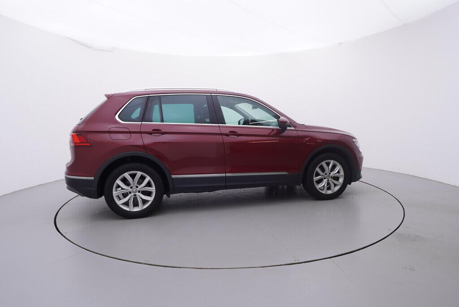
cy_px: 154
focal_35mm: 22
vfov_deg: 56.2
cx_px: 230
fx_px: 287
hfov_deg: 77.3
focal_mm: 15
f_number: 5
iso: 200
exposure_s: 1/80
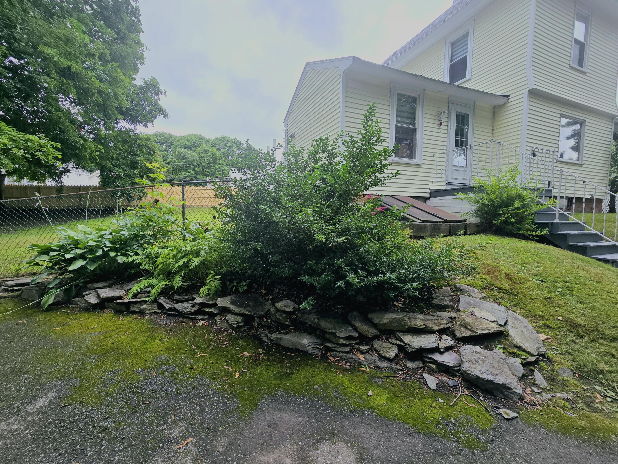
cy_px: 232
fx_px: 232
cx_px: 309
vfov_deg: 89.9
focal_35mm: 13
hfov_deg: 106.2
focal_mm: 2.2
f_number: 2.2
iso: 50
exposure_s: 1/385
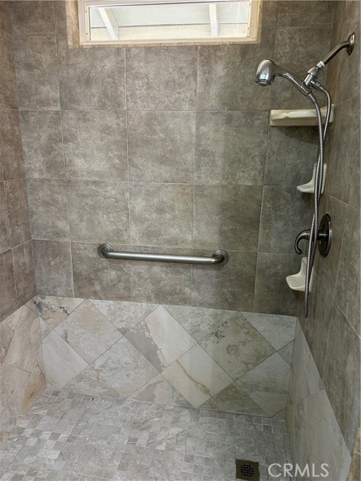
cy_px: 240
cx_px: 180
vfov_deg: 71.6
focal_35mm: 24
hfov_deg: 56.8
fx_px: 334
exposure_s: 1/60
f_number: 1.78
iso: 200
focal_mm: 6.86
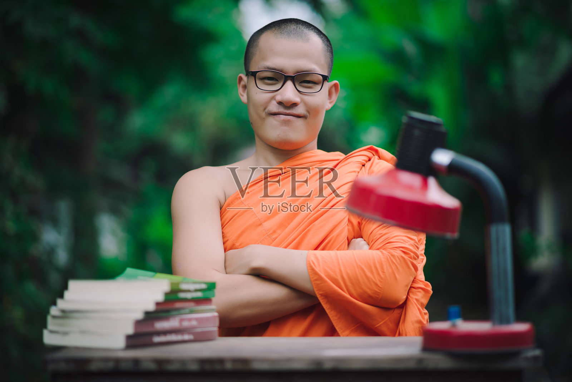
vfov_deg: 16.1
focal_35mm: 85
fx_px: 1351
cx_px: 286
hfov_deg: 23.9
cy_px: 191
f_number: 1.8
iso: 100
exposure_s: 1/250
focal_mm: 85
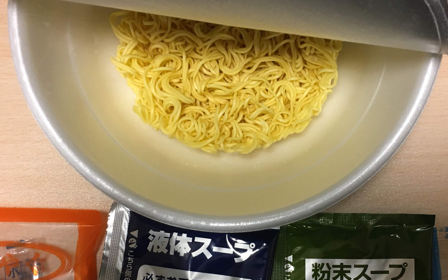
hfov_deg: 43.4
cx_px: 255
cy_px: 219
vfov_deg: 27.5
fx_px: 562
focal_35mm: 46
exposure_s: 1/30
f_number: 2.2
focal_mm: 4.15
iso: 80
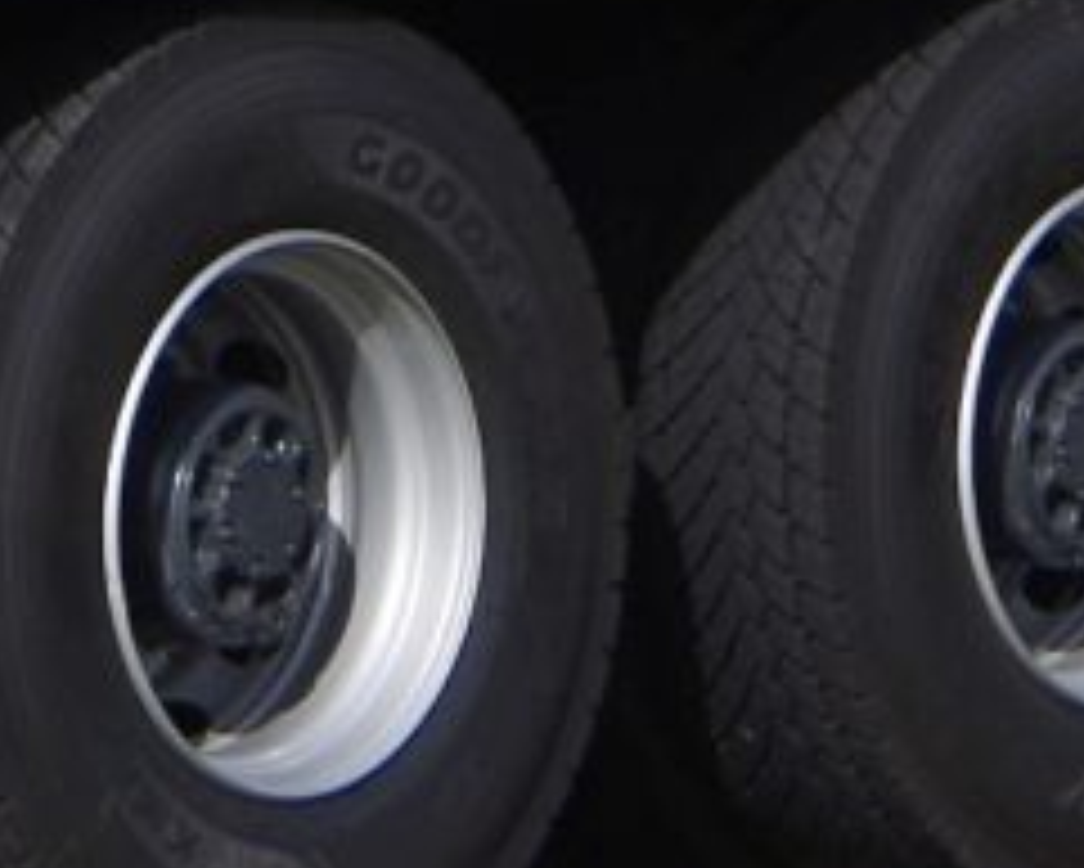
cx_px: 27
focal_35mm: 449
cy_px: -859
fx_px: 14411
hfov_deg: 4.3
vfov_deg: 3.4
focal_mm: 40
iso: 100
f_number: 5
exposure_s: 1/640
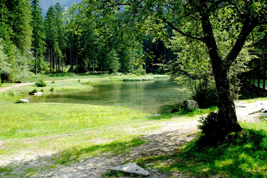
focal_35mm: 39
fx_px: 289
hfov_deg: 49.6
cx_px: 134
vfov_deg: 34.2
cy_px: 89
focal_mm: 26
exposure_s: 1/200
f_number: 8
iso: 100
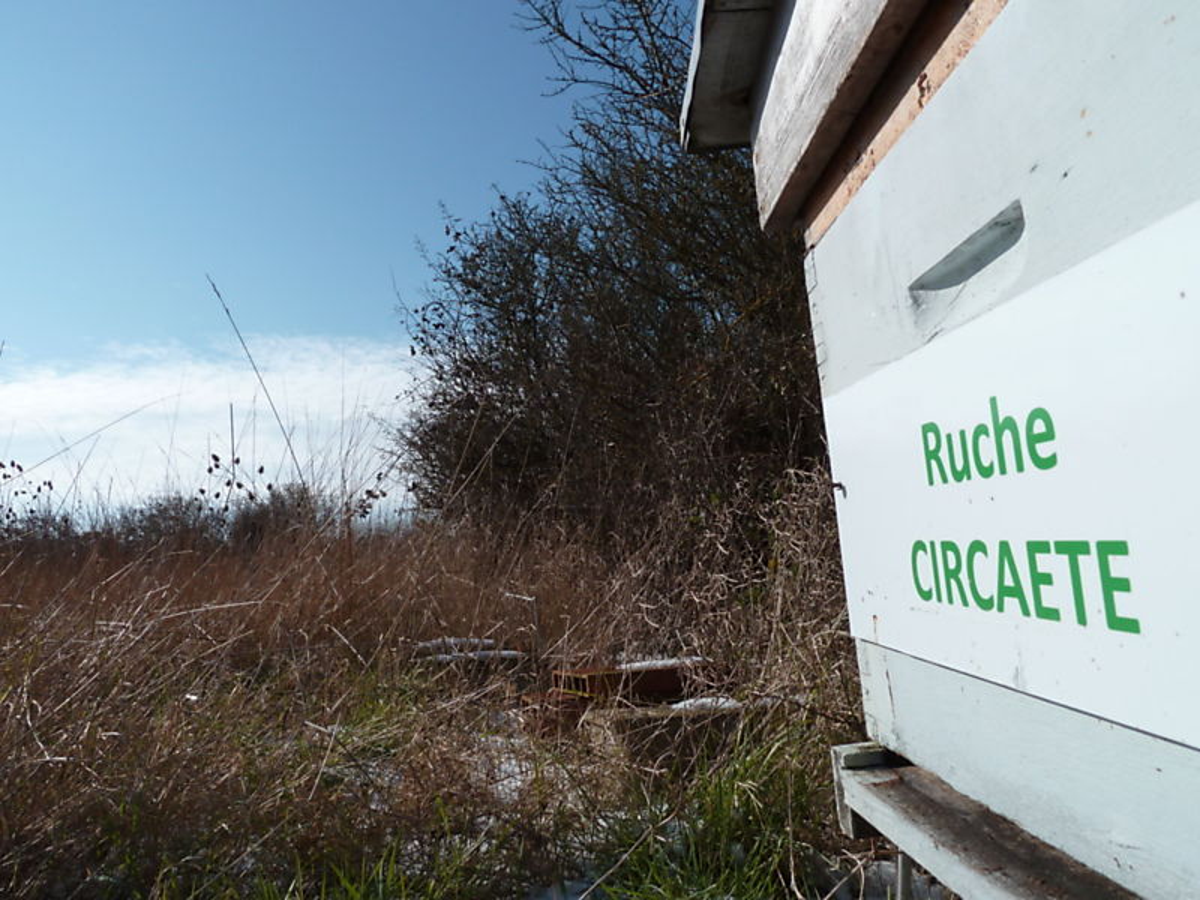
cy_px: 450
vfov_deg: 54.9
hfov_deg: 69.4
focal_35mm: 25
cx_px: 600
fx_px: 867
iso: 80
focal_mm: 4.1
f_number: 5.6
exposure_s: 1/640
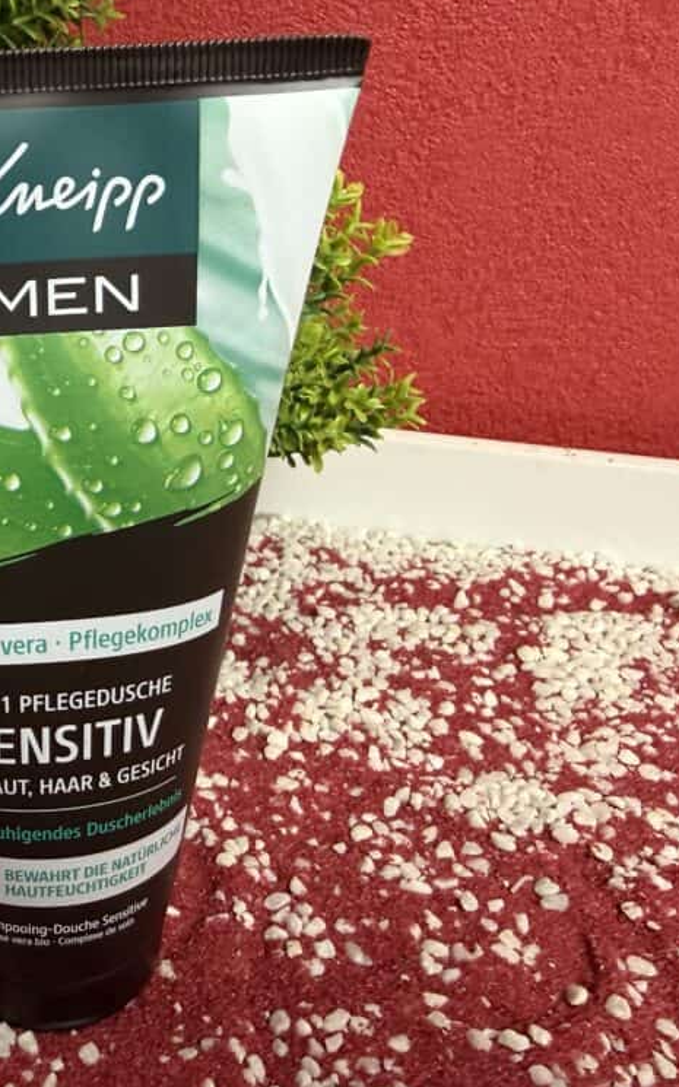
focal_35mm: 35
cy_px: 538
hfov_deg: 33.9
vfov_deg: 55.3
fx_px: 1036
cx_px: 45
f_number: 2.2
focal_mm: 2.22
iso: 250
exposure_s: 1/50
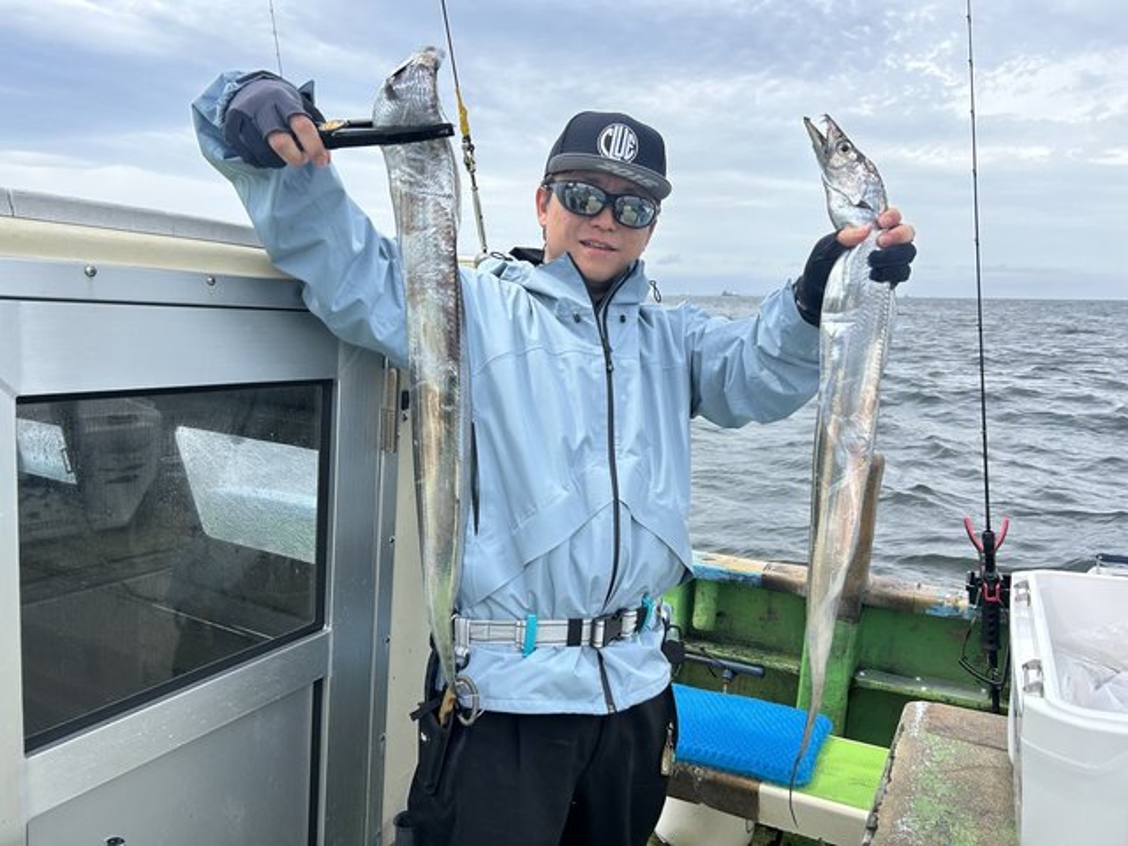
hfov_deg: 67.3
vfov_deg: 53.1
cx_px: 564
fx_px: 847
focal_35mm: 26
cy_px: 423
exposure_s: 1/3968
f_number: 1.5
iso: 50
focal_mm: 5.7
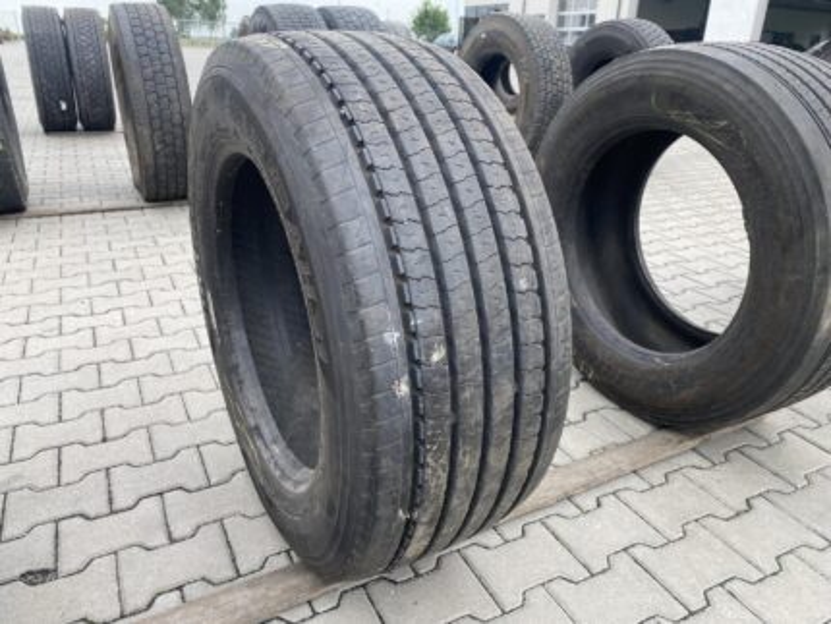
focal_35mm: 26
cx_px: 416
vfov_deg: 53.1
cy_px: 312
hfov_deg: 67.3
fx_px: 625
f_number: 1.8
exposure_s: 1/299
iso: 32
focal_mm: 4.25
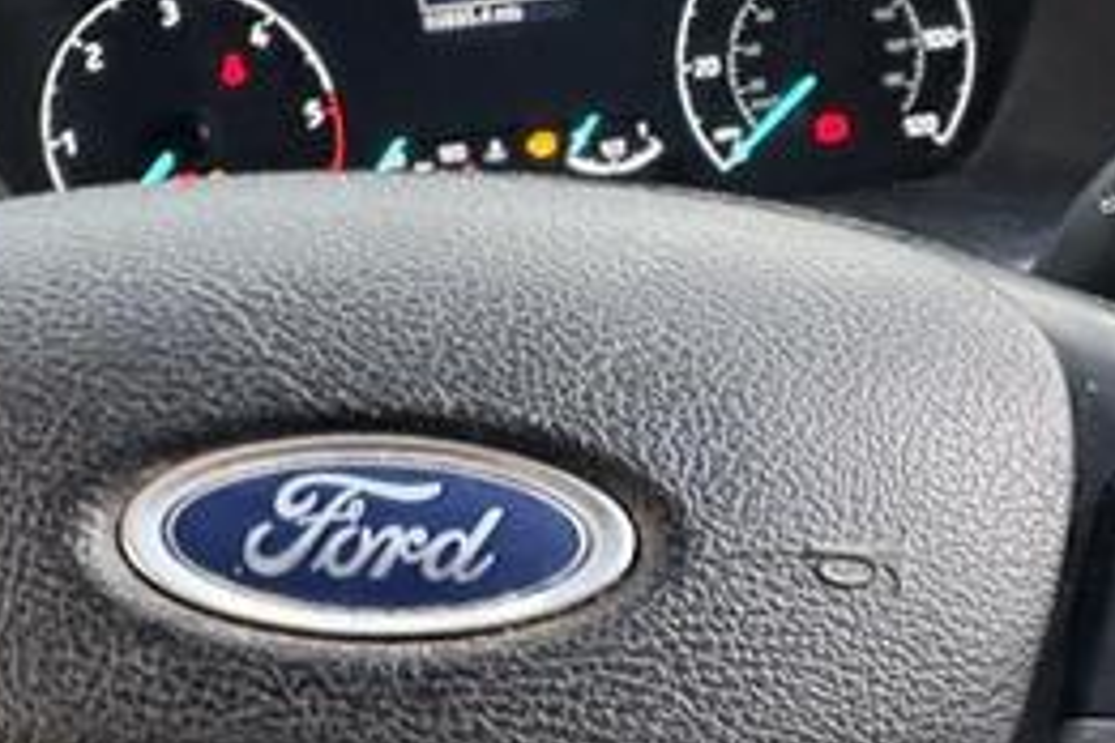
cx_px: 688
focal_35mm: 50
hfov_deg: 39.4
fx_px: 1548
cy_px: 500
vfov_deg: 26.8
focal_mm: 2.22
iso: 400
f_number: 2.2
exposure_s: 1/60
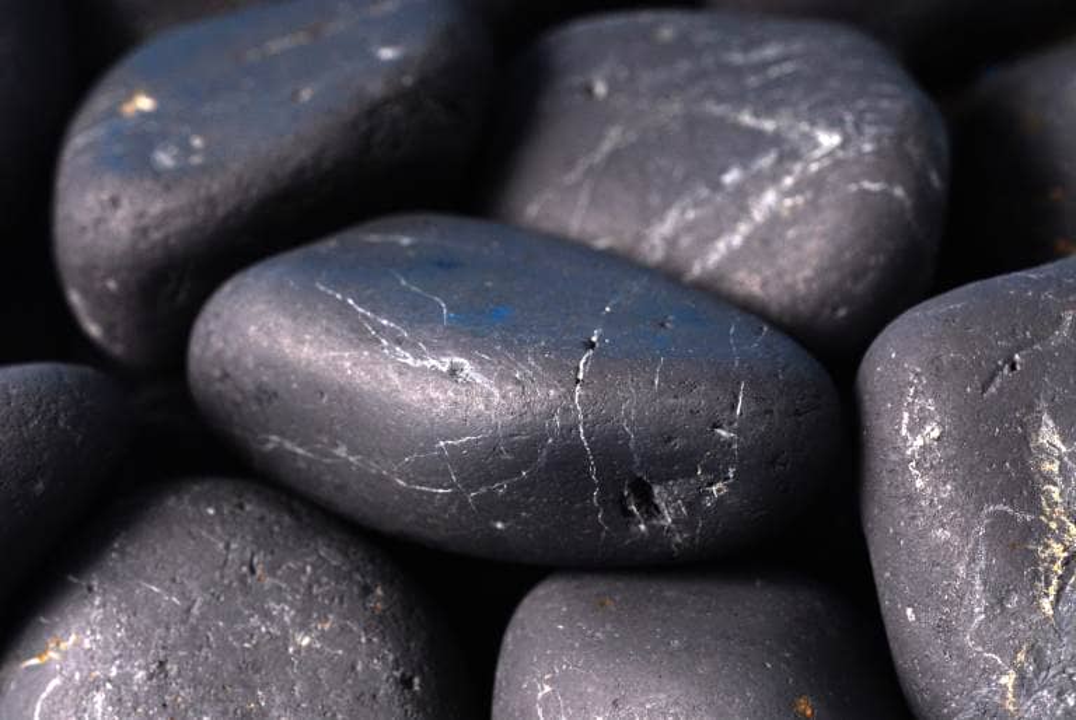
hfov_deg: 22.6
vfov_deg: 15.2
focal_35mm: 90
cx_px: 538
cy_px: 360
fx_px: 2693
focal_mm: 60
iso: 320
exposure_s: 1/200
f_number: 9
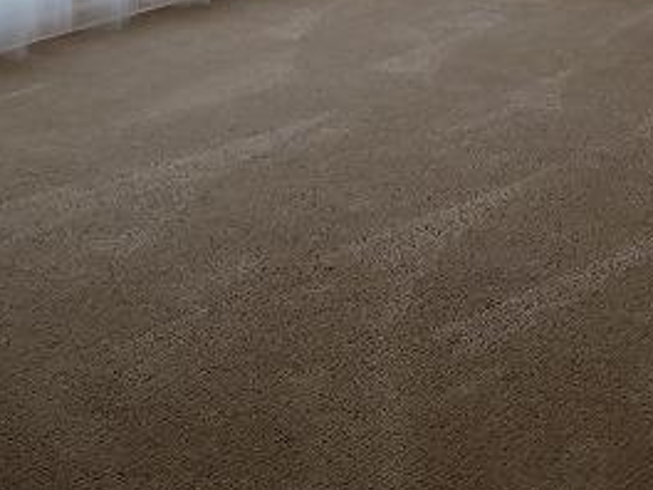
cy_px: -188
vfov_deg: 13.9
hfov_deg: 19.4
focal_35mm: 101
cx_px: 428
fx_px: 1905
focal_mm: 4.2
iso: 50
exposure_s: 1/262
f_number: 1.7
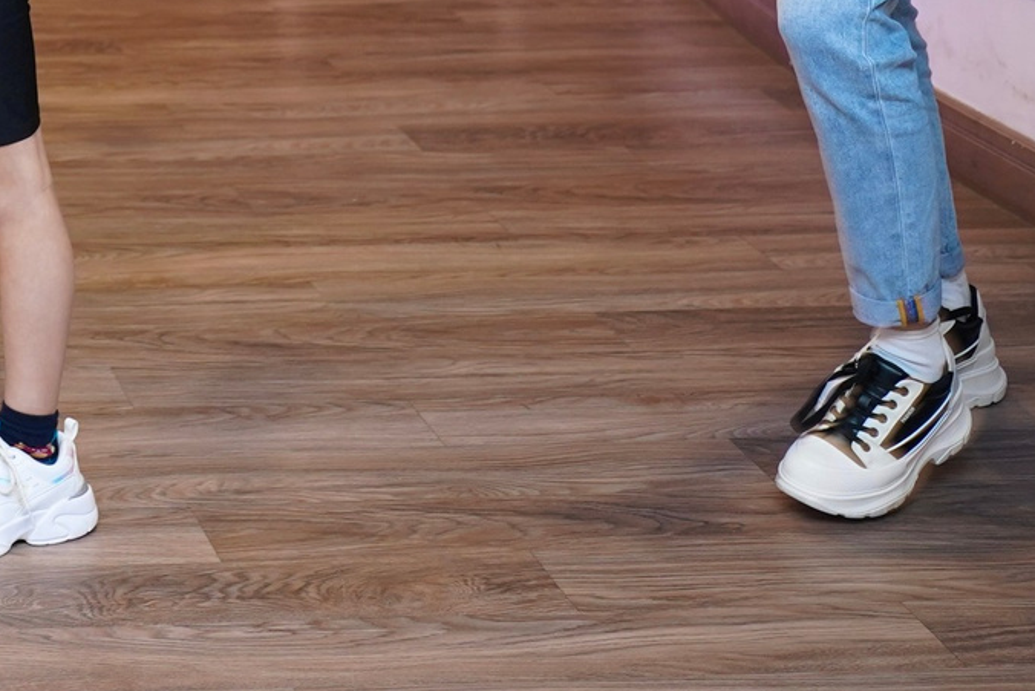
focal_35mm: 106
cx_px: -467
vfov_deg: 11.9
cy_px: -565
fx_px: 3048
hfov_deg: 17.5
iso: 500
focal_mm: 28
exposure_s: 1/60
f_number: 2.8
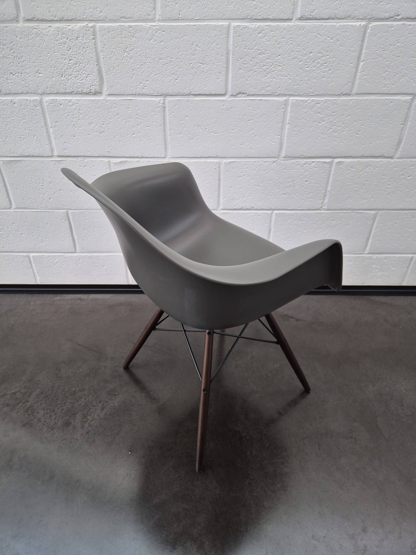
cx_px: 208
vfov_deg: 73.9
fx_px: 369
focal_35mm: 23
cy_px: 278
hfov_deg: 58.9
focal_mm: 5.4
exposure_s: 1/100
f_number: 1.8
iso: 320
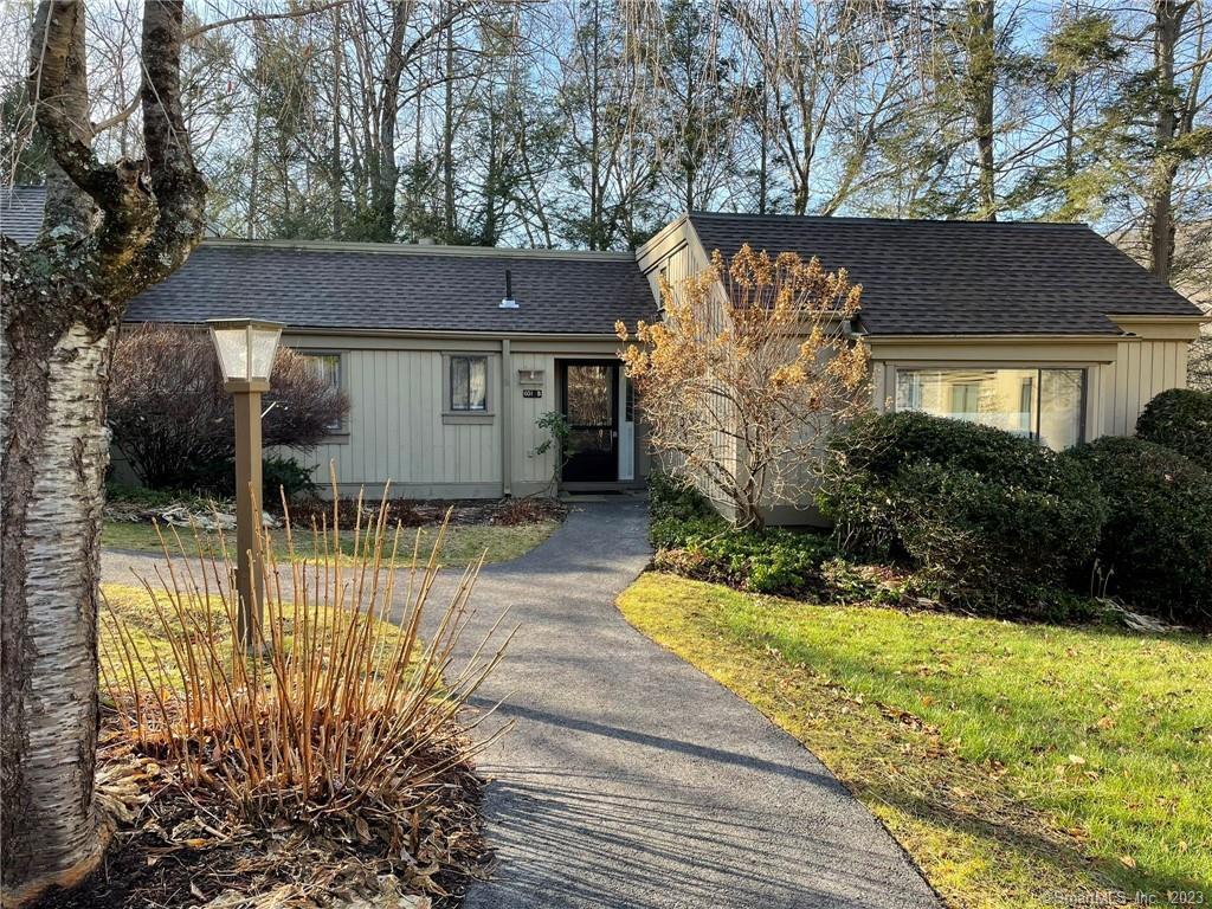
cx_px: 606
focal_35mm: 26
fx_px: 910
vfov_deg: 53.1
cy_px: 454
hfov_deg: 67.3
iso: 32
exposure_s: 1/432
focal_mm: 4.2
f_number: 1.6
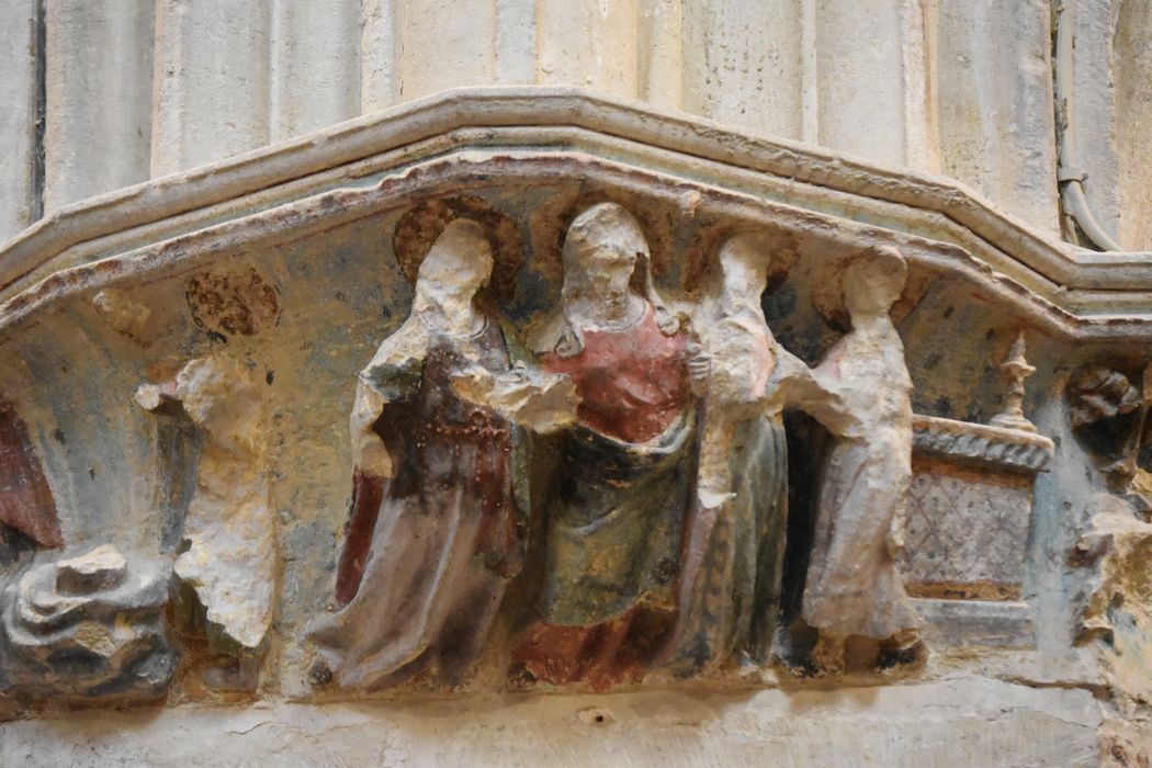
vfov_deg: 10.2
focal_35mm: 135
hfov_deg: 15.2
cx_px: 576
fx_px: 4320
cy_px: 384
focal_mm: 90
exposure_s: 1/125
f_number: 4.5
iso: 6400
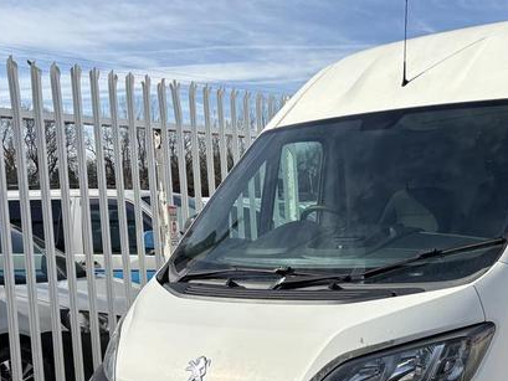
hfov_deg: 32.6
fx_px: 837
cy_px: 278
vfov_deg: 25.4
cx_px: 425
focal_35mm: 57
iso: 50
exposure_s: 1/4065
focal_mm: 5.96
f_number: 1.6
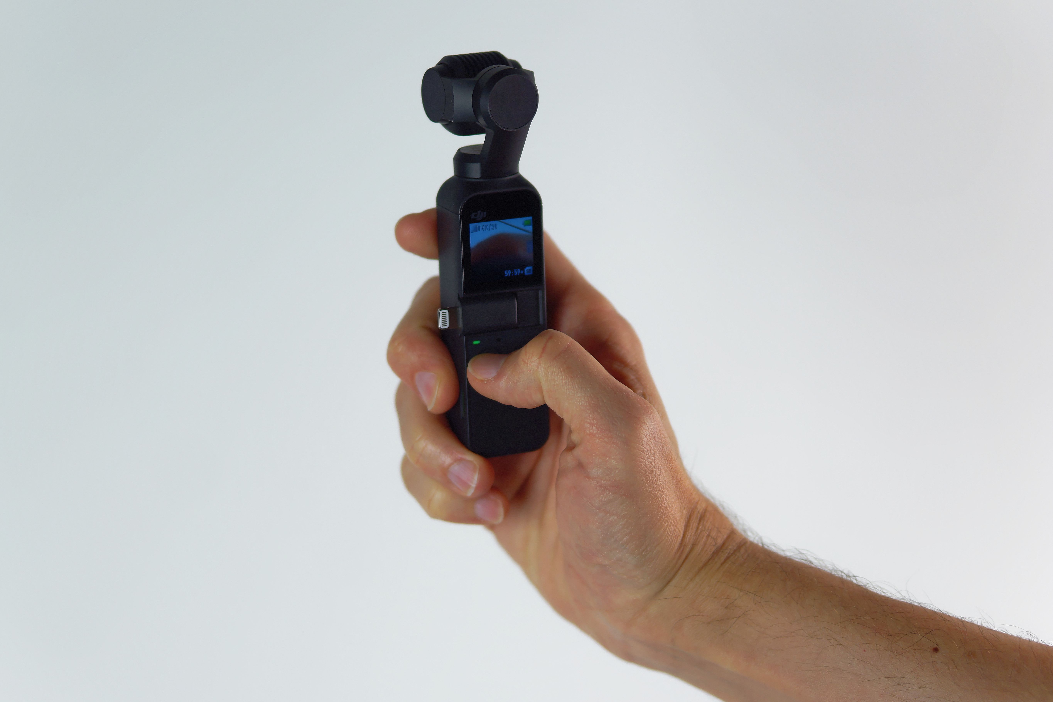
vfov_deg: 15.2
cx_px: 526
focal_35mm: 90
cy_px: 351
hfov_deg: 22.6
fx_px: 2632
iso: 50
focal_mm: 60
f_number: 2
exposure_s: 1/500
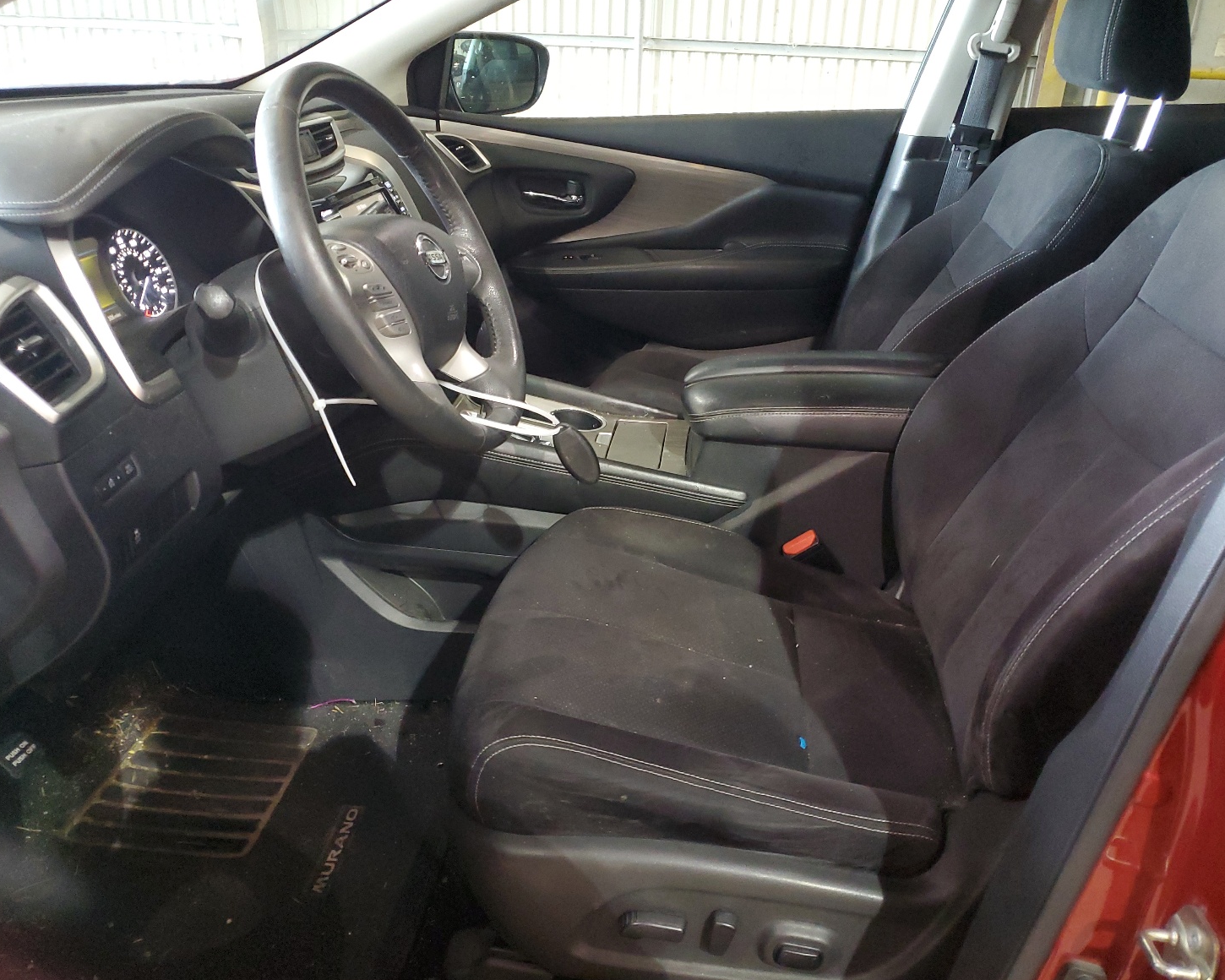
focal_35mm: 28
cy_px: 489
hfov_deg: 62.2
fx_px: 1015
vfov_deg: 51.5
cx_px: 624
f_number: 1.5
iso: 292
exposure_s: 1/20
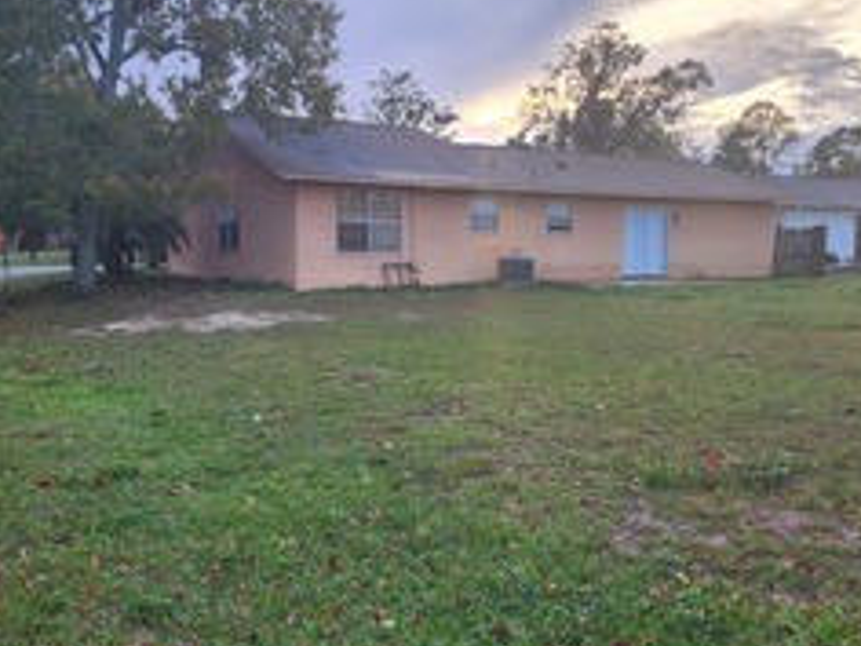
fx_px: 970
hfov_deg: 47.8
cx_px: 463
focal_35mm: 39
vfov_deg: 36.8
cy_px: 343
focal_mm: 6.4
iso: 32
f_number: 1.8
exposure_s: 1/180
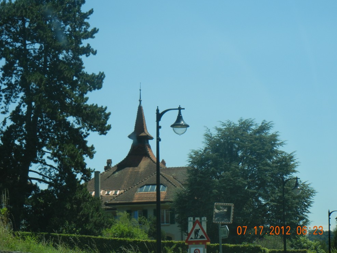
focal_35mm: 106
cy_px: 126
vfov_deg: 14.0
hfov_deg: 18.5
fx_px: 1032
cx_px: 169
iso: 160
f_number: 4.5
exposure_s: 1/833
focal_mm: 18.3
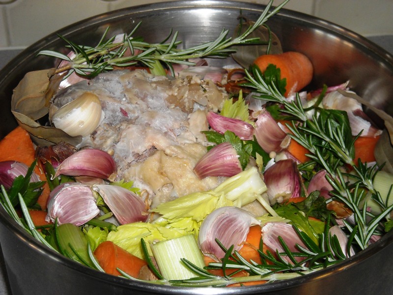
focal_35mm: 76
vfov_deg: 19.4
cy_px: 148
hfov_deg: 25.7
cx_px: 196
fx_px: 863
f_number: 3.9
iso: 200
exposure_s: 1/125
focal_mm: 12.3
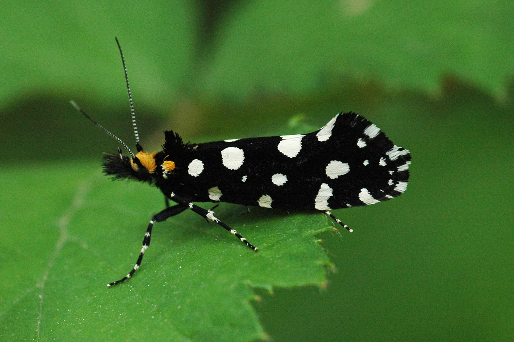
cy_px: 171
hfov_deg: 22.6
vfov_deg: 15.2
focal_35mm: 90
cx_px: 257
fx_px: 1284
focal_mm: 60
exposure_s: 1/160
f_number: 10
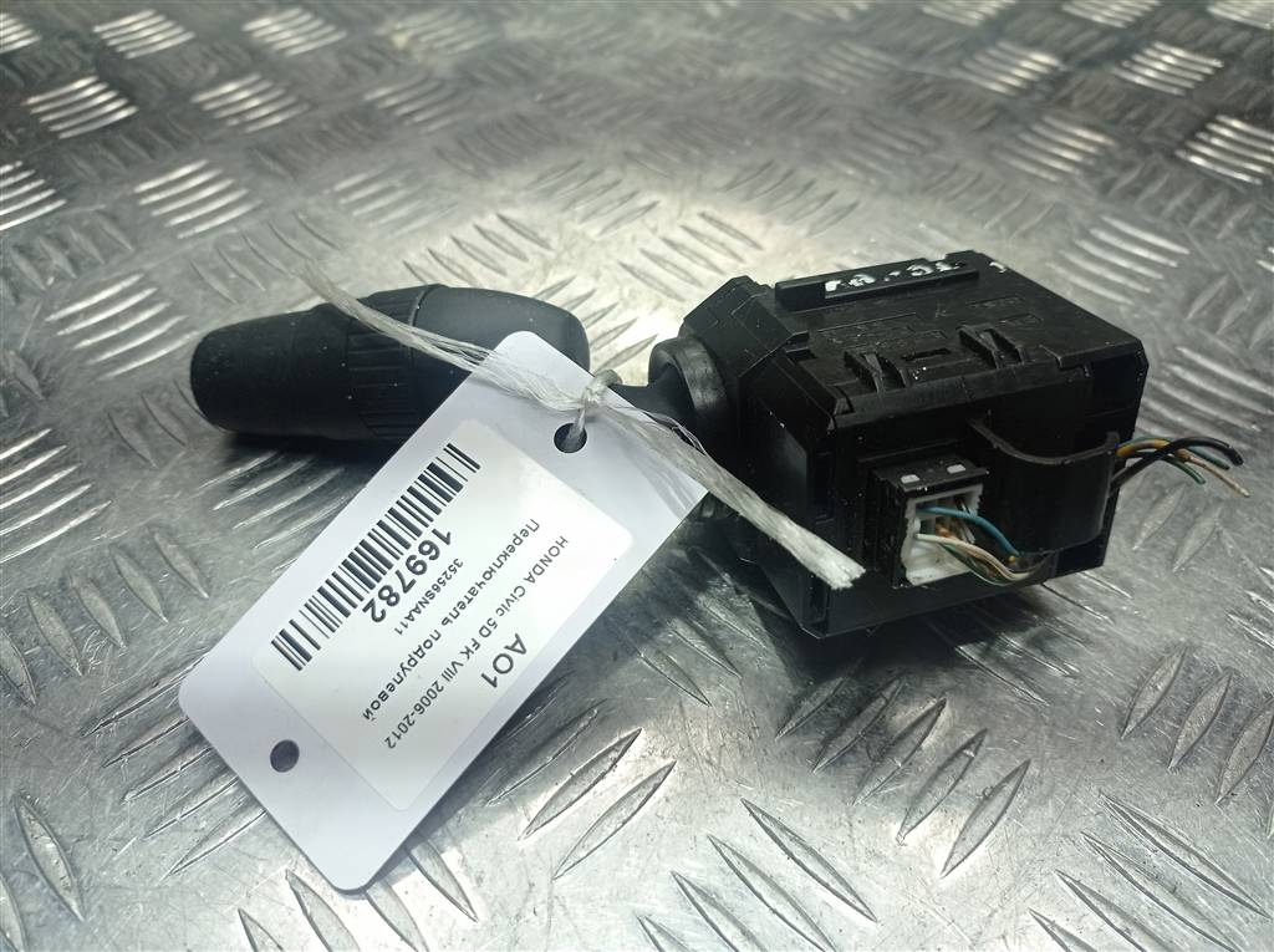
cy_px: 476
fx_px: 1029
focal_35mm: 28
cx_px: 637
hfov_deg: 63.5
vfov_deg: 49.6
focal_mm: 4.7
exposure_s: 1/350
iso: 103
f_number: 1.79
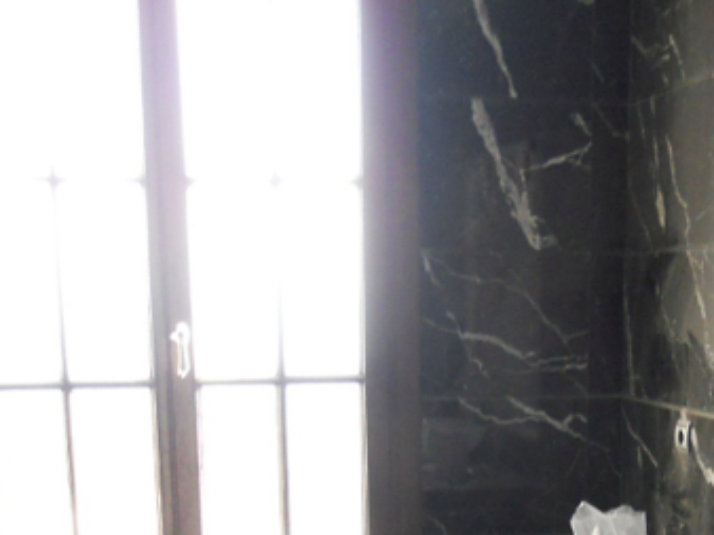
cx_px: 492
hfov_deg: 26.8
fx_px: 1484
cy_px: 635
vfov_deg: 19.3
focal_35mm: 72
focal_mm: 4.9
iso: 250
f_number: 3.2
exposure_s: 1/30
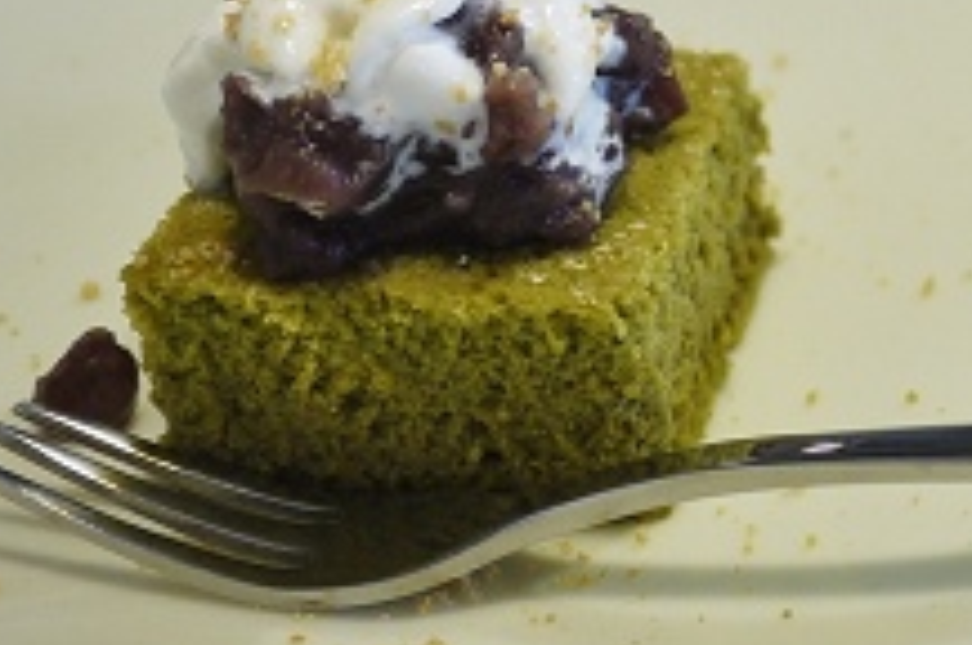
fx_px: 2319
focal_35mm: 86
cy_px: -58
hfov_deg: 22.0
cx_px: 1147
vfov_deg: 15.4
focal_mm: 14
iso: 250
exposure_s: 1/60
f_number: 2.5
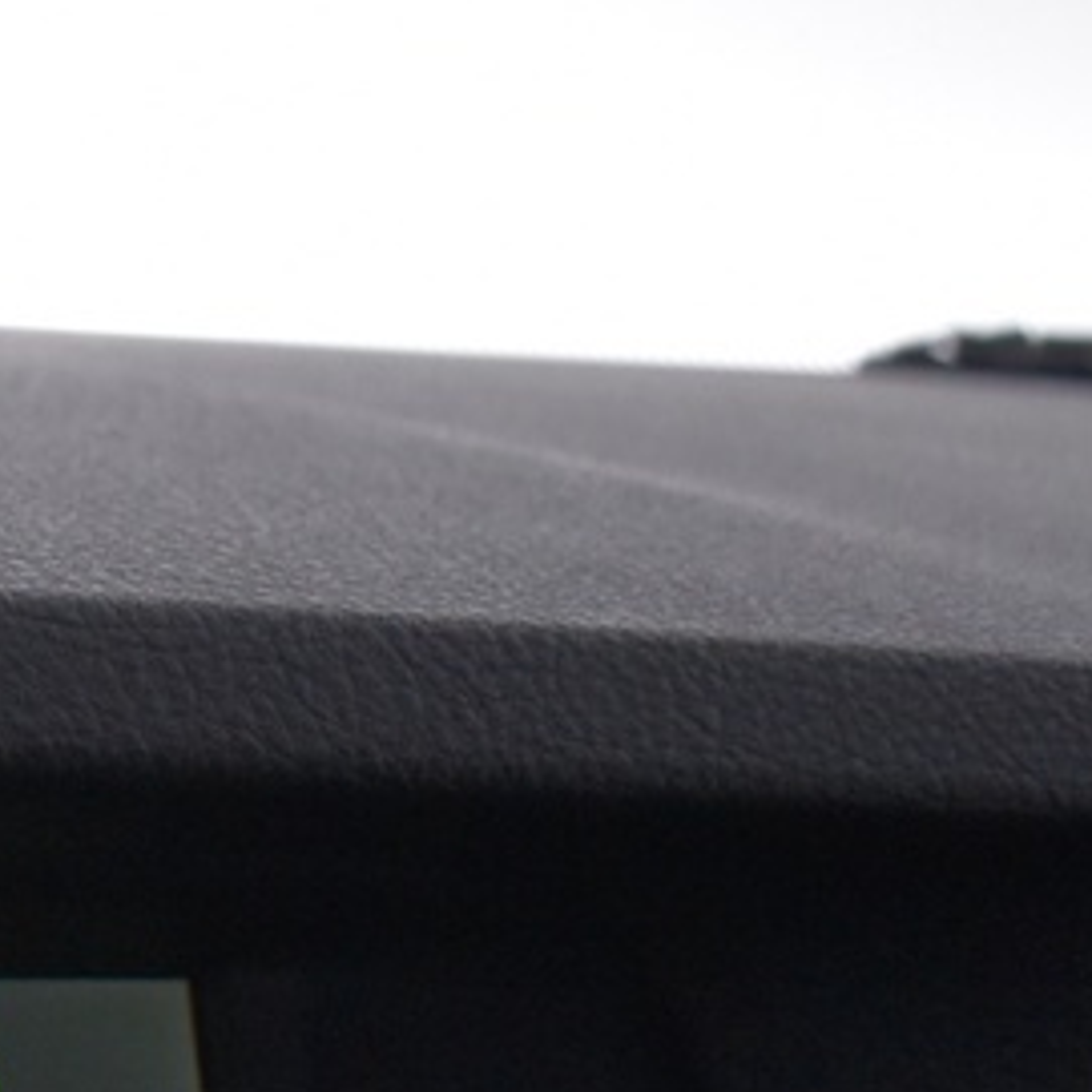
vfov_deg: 12.5
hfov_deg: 11.6
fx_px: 4890
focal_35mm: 137
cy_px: 1225
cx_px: -1040
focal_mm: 18
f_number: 3.5
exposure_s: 1/60
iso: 1100
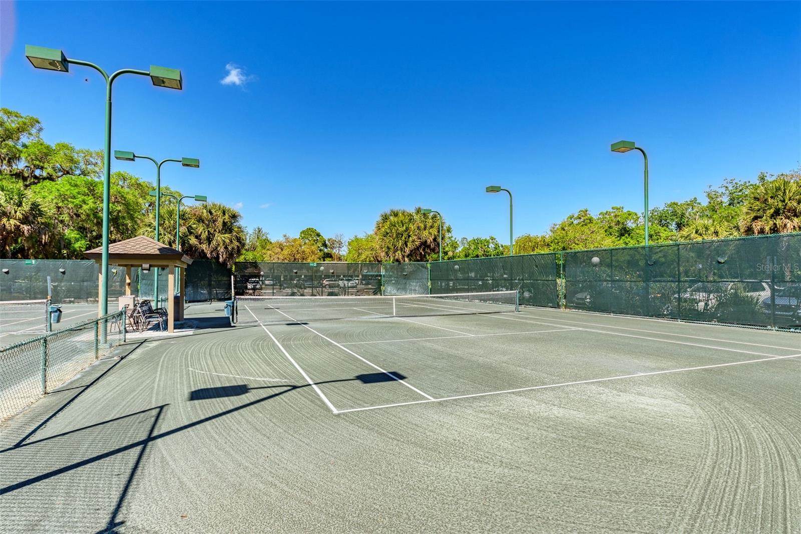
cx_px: 400
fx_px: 423
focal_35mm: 19
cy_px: 267
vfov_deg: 64.6
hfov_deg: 86.9
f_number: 7.1
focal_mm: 19
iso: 100
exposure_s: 1/125
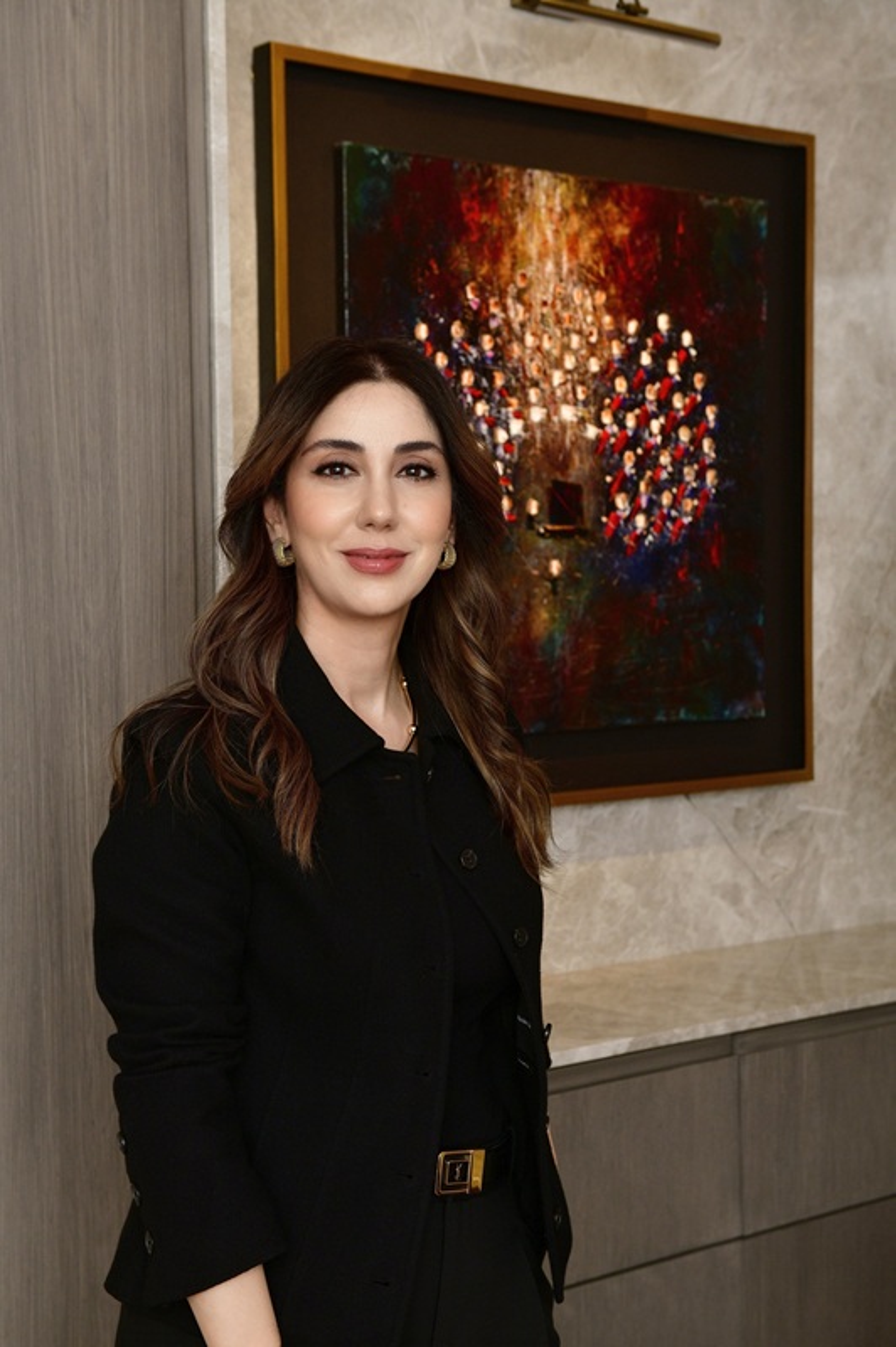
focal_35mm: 56
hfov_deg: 24.2
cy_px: 674
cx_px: 448
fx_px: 2094
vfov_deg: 35.7
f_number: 5.6
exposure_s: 1/160
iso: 400
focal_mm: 56
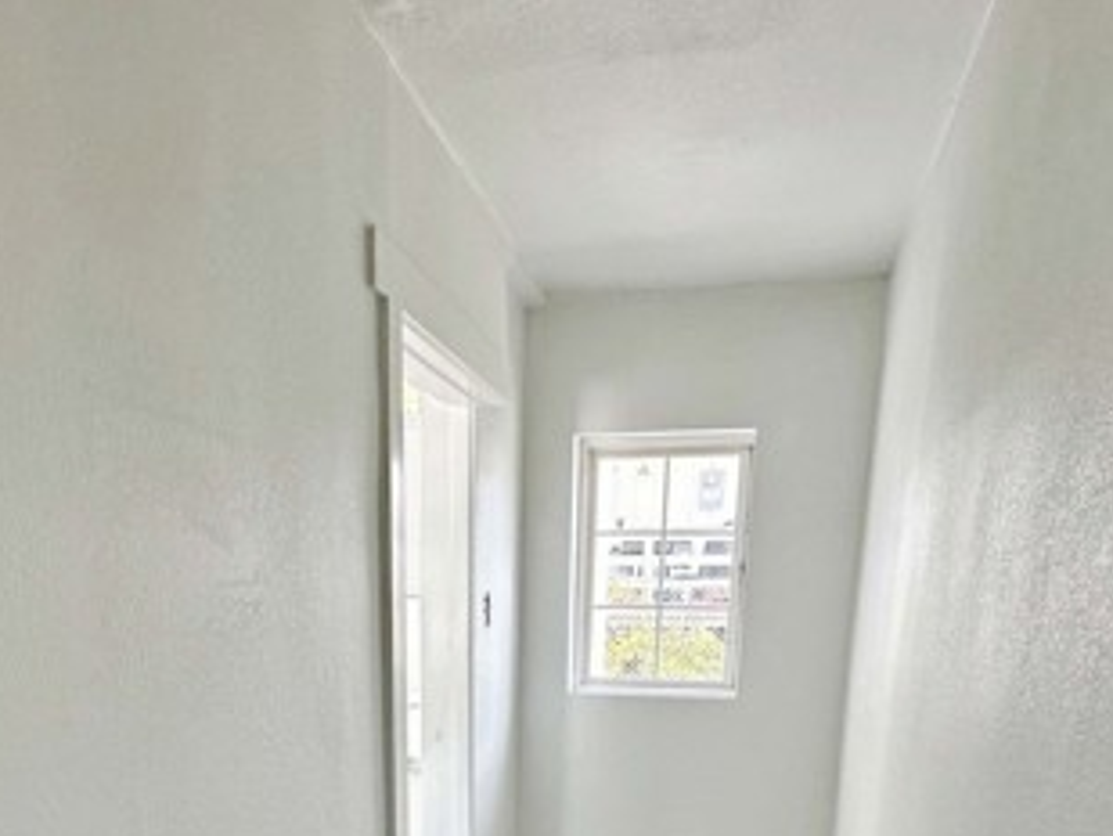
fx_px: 933
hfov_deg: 61.5
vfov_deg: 41.3
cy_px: 858
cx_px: 493
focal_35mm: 29
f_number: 2.2
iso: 80
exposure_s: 1/120
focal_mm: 2.22
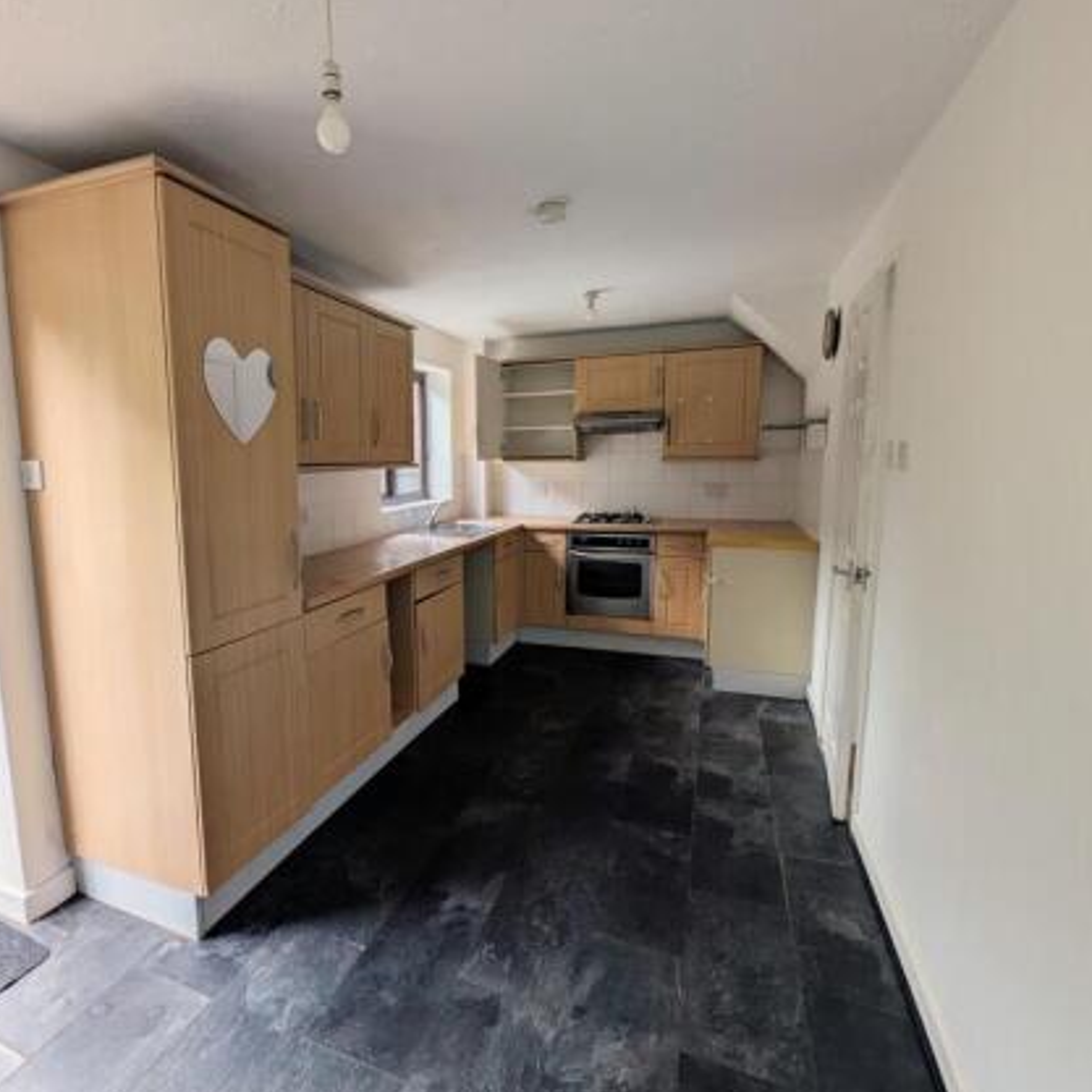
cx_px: 445
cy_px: 551
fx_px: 571
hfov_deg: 86.5
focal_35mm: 16
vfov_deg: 87.4
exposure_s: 1/83.2
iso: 44
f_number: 2.2
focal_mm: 1.95
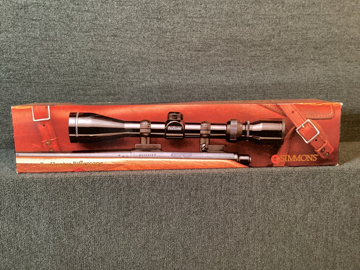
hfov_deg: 58.3
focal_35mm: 31
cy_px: 135
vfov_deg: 45.4
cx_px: 180
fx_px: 322
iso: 250
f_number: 2.4
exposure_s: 1/40
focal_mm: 3.3
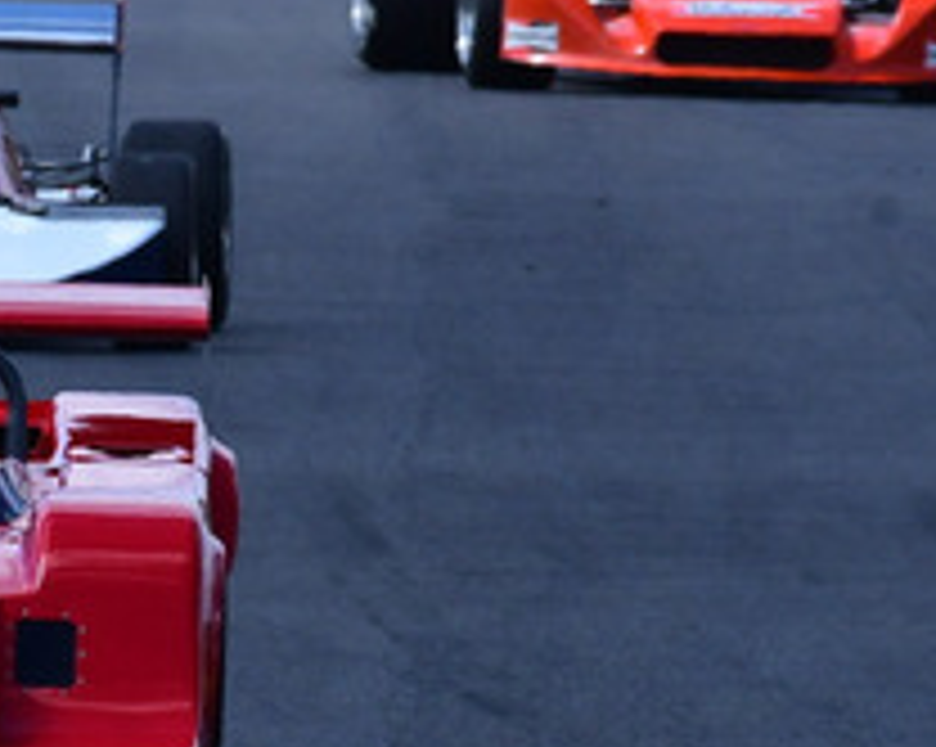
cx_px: -50
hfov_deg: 0.7
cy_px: 284
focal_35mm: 2708
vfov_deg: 0.6
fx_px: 74947
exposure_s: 1/640
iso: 640
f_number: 13
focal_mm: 500
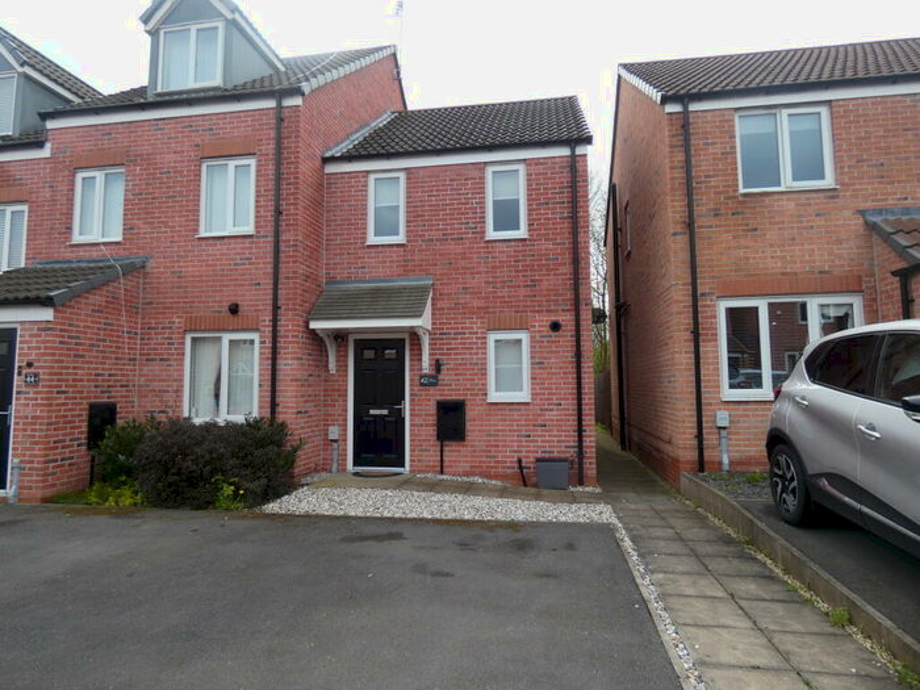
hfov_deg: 81.7
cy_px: 345
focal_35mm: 20
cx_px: 460
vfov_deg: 66.0
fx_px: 532
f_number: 2.8
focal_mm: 3.6
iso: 80
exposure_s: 1/640
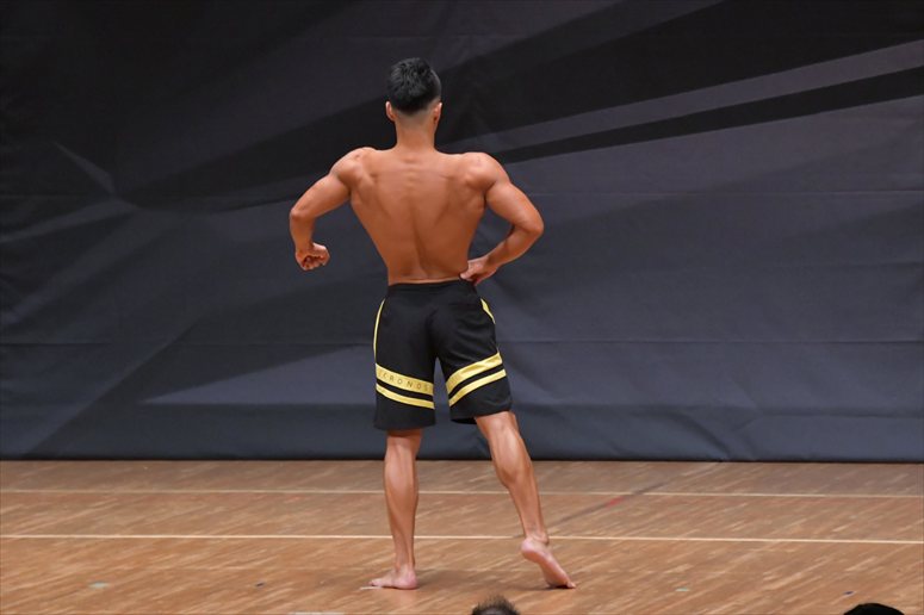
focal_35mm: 285
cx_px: 462
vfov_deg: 4.8
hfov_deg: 7.2
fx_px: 7312
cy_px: 308
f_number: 5.6
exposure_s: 1/400
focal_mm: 190
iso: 6400
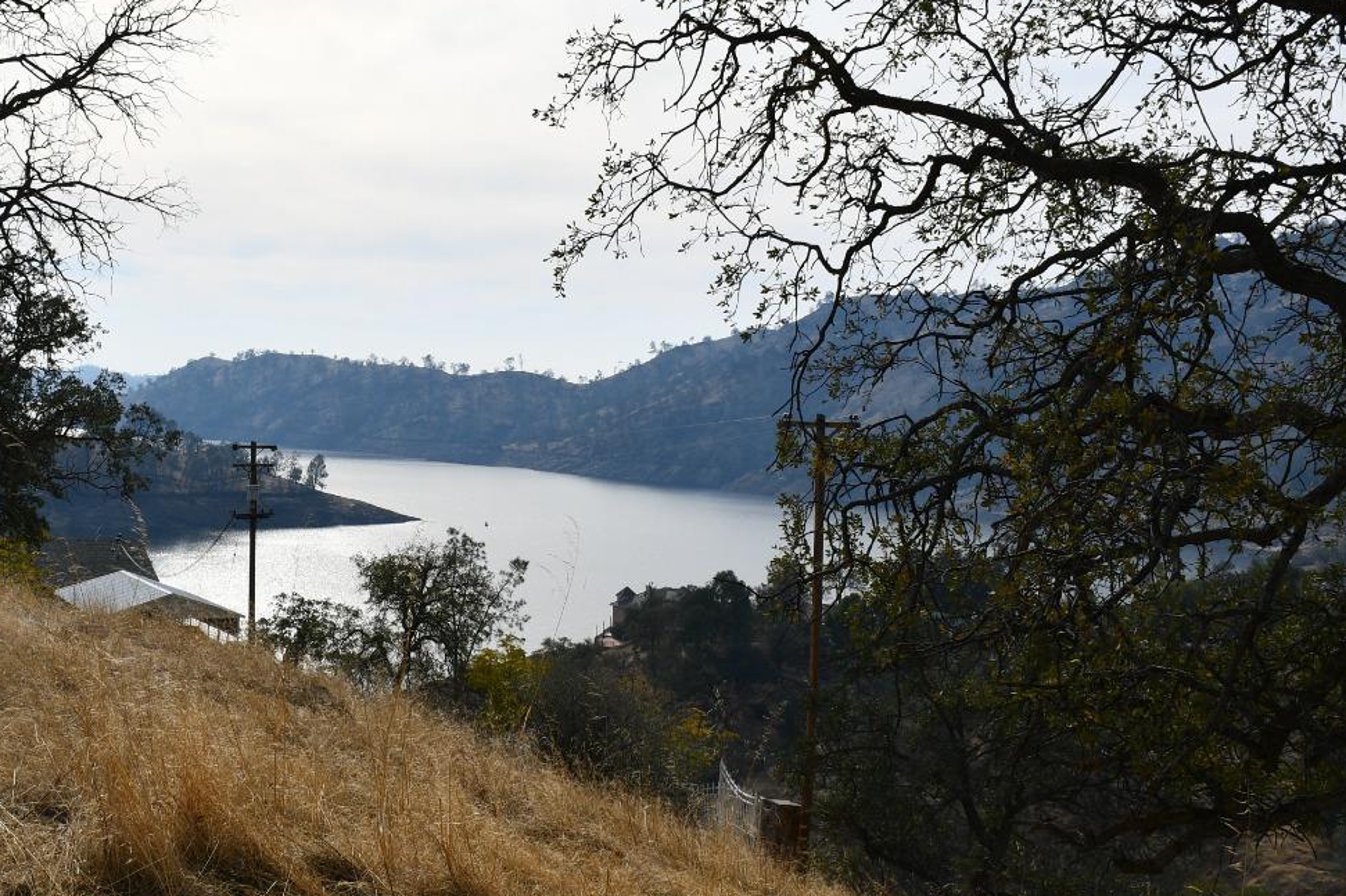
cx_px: 405
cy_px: 386
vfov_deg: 26.4
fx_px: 1906
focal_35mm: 51
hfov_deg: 38.3
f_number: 10
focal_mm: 22
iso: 100
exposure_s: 1/400
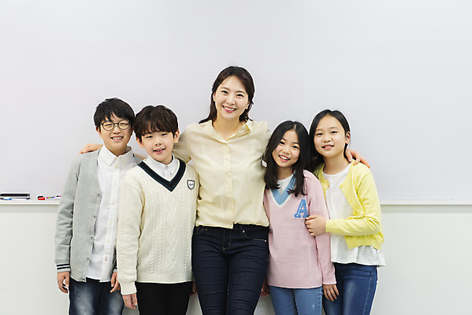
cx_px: 236
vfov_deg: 22.6
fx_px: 787
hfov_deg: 33.4
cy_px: 158
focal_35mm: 60
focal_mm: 60
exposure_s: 1/125
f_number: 2.8
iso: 640
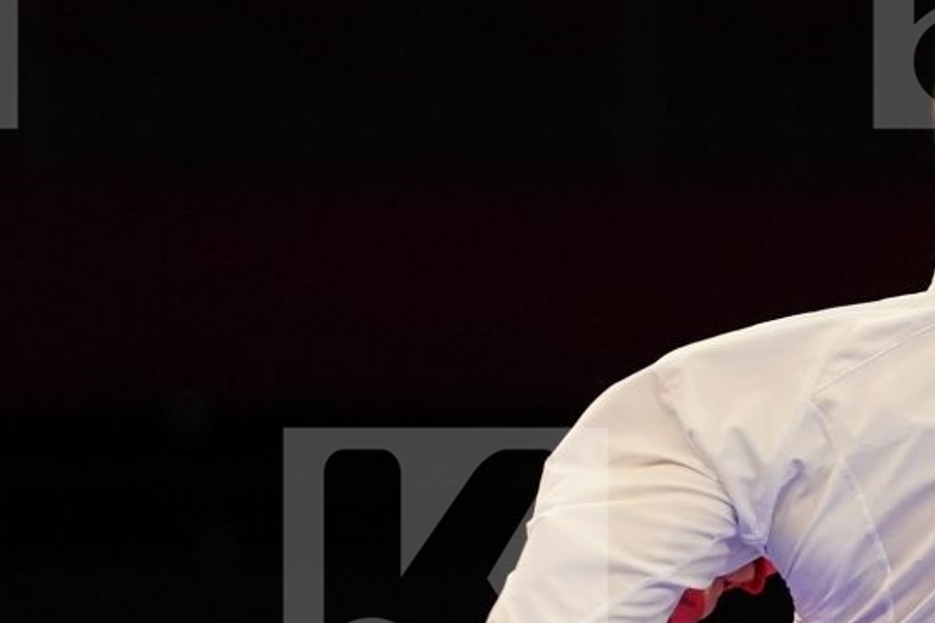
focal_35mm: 737
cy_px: 586
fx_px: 19140
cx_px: 1036
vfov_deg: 1.9
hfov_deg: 2.8
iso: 3200
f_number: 2.8
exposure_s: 1/1000
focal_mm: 147
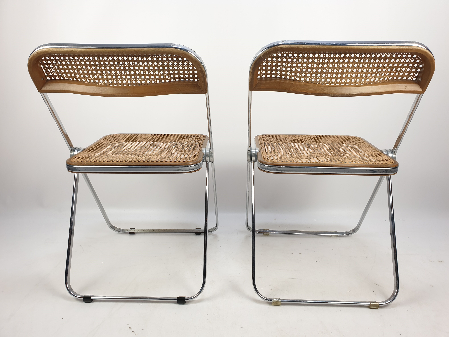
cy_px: 168
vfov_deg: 53.1
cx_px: 224
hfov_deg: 67.3
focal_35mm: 26
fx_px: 337
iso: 64
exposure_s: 1/100
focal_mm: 4.3
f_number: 2.4
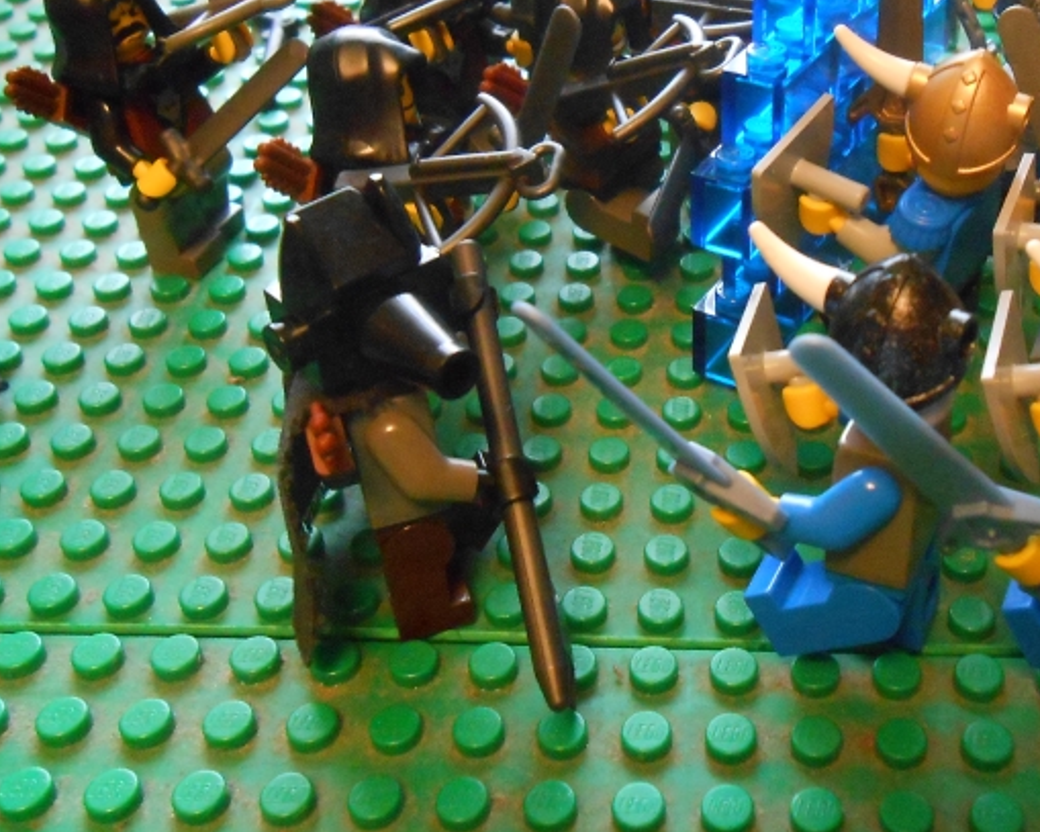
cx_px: 719
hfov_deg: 39.7
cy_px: 307
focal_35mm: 46
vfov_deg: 32.6
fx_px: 1416
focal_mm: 5.3
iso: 800
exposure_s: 1/10
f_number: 3.8
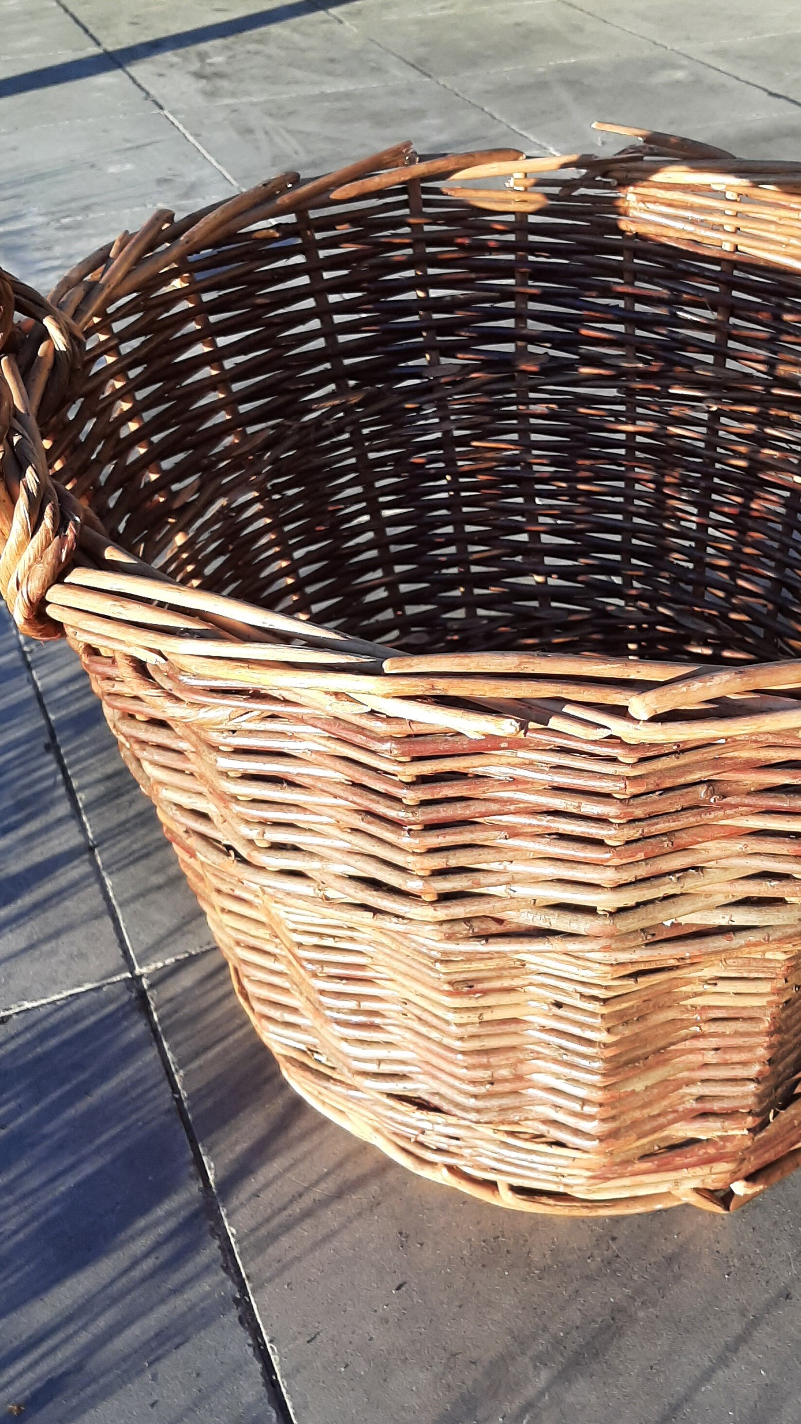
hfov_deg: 30.1
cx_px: 576
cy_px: 645
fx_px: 1473
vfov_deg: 51.5
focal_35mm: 39
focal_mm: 3.93
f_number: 1.7
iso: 40
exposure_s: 1/353
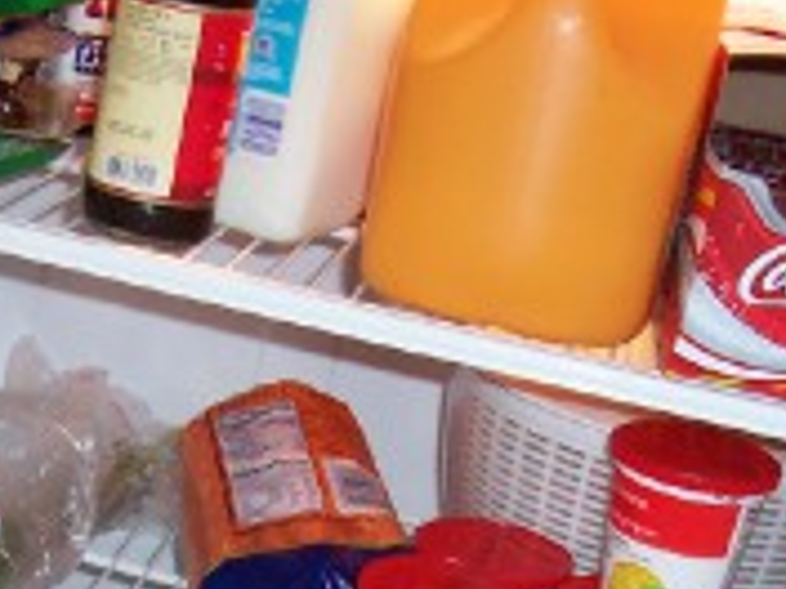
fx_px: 1907
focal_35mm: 84
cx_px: 183
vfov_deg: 17.2
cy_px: 576
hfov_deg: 23.0
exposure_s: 1/60
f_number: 2.8
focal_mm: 5.6
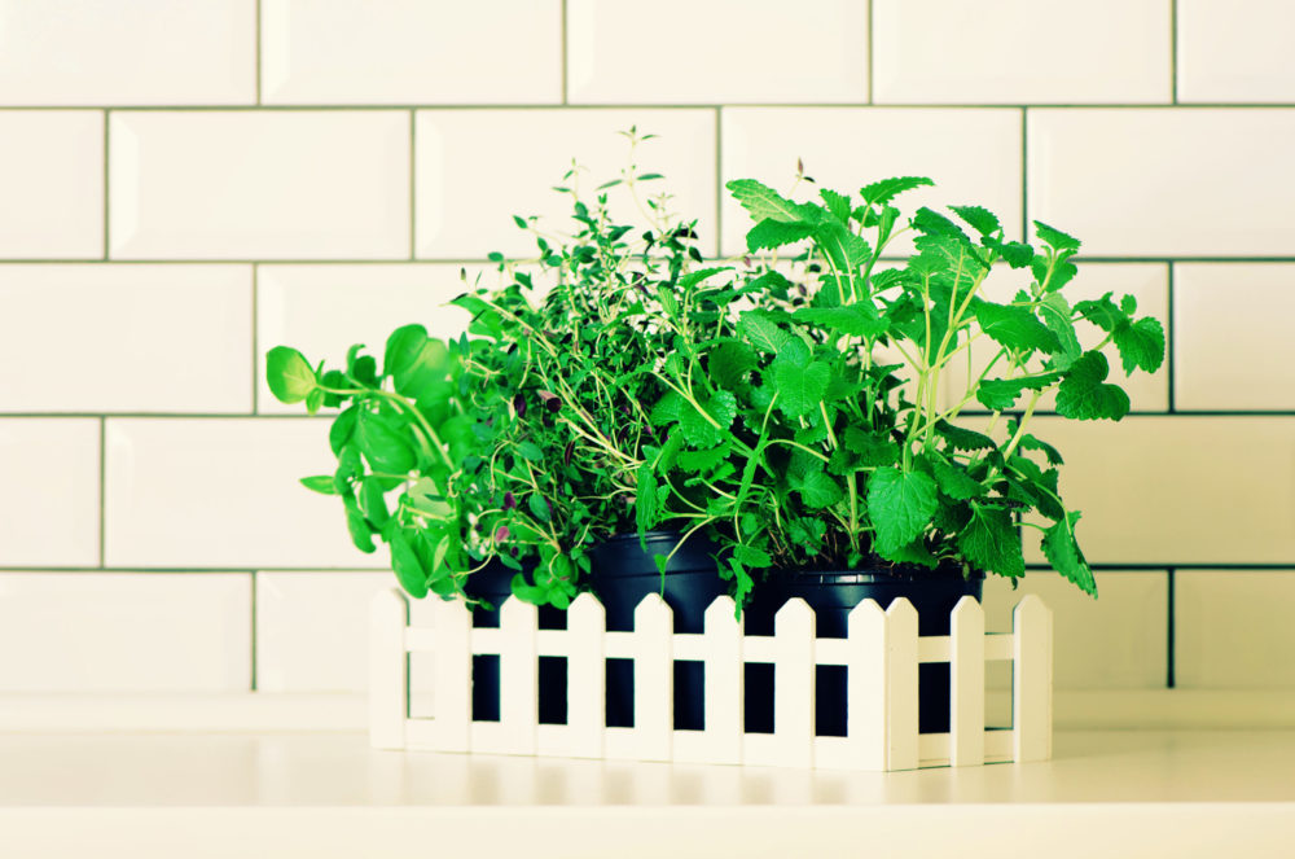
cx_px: 648
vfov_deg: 8.7
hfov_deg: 13.1
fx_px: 5656
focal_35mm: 158
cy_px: 430
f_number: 5.6
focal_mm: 105
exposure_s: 1/50
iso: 125
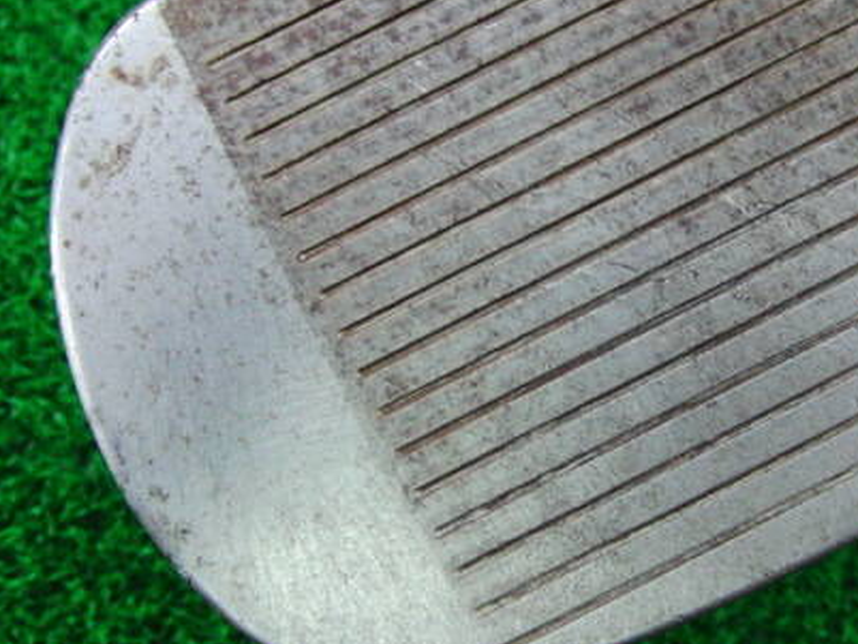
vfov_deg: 24.8
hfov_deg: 32.2
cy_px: 282
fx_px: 1463
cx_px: 614
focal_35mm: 59
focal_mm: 6.42
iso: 400
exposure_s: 1/40
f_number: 3.6
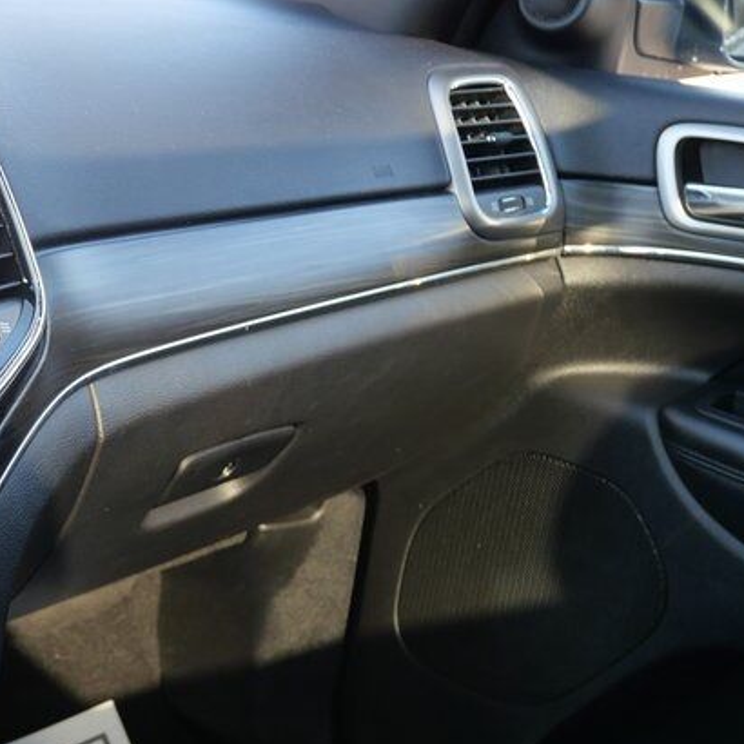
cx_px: 71
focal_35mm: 53
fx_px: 1289
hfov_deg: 30.7
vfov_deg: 32.0
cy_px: 492
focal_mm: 12
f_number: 3.5
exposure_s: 1/100
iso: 200
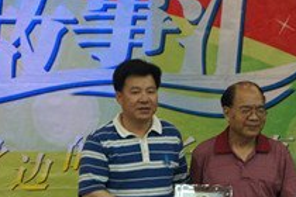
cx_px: 145
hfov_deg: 10.5
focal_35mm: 196
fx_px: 1613
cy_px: 94
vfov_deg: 7.0
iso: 1600
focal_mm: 55
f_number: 5.6
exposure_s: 1/50
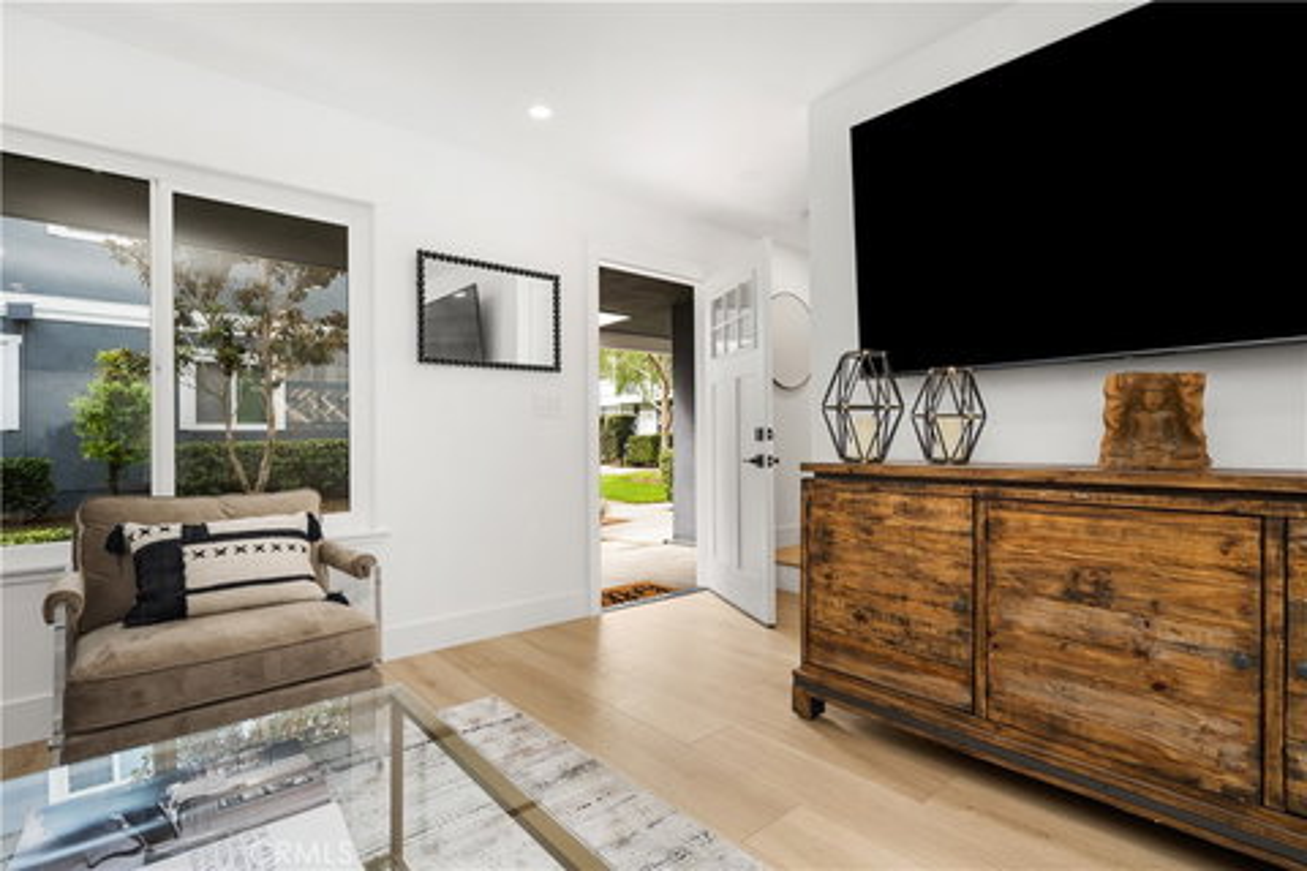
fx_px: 617
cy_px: 436
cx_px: 654
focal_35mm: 17
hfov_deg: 93.3
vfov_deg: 70.4
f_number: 6.3
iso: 160
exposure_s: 1/30
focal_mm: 17
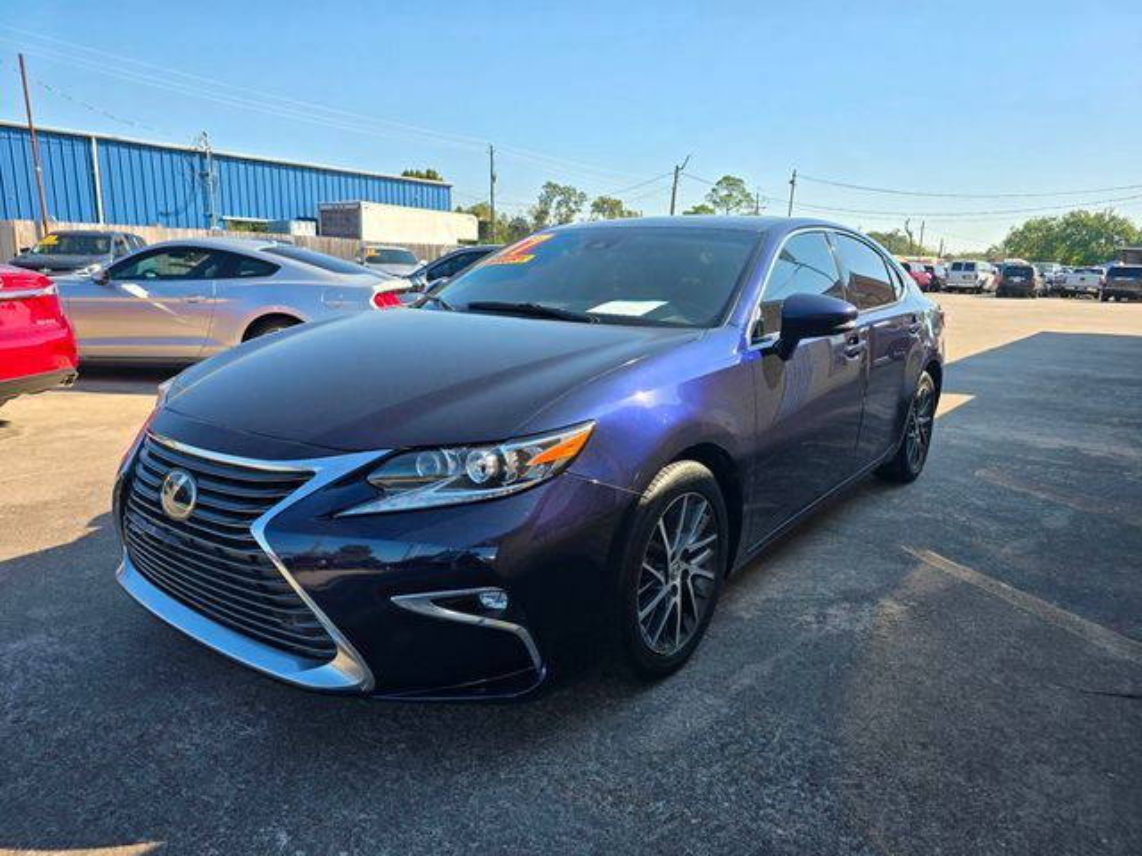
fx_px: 759
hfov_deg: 73.9
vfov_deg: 58.9
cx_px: 571
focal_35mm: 23
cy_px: 428
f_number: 1.7
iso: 12
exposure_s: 1/485
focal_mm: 6.3
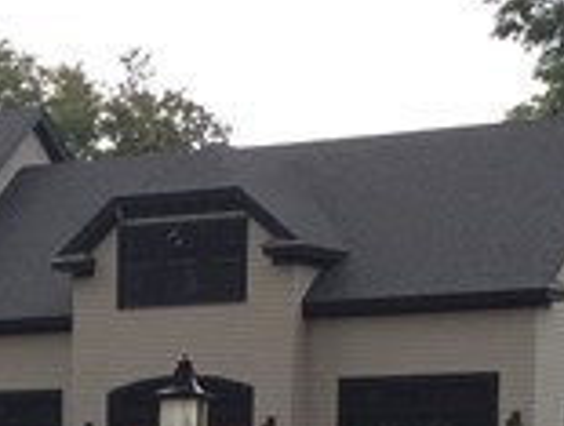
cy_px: 772
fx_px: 3119
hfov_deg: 9.9
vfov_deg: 7.6
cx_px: -386
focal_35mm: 191
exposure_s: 1/217
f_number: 2.2
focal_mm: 4.15
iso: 32
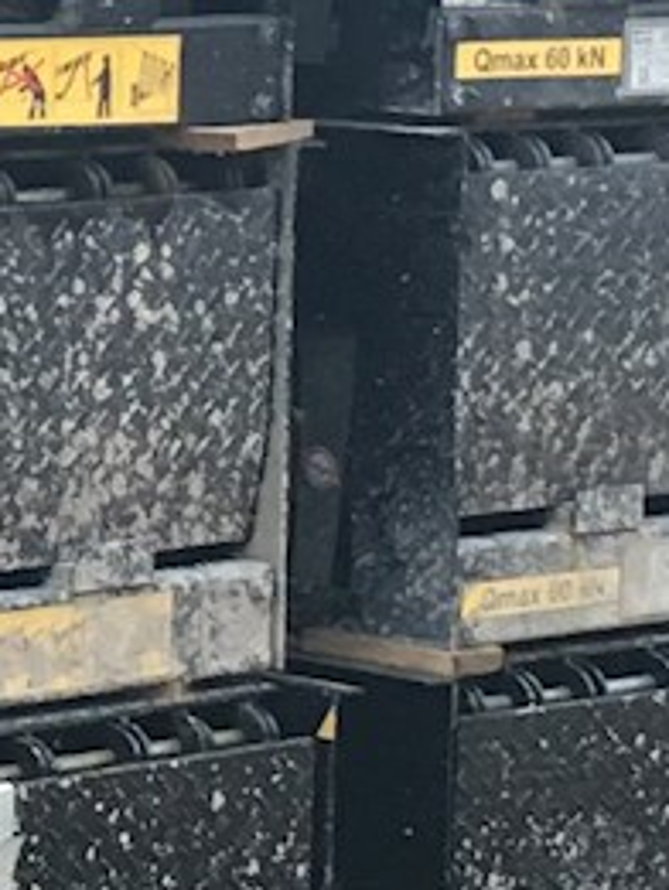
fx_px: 5484
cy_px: 324
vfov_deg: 9.3
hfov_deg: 6.7
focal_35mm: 213
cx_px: -877
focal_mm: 4.15
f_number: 2.2
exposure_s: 1/33
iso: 100
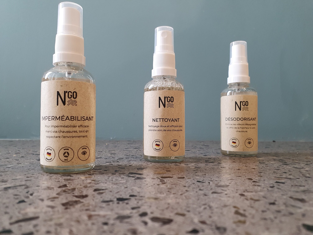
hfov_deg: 67.3
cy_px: 118
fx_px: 235
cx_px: 156
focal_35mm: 26
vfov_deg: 53.1
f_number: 2.4
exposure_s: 1/100
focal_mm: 4.32
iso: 200
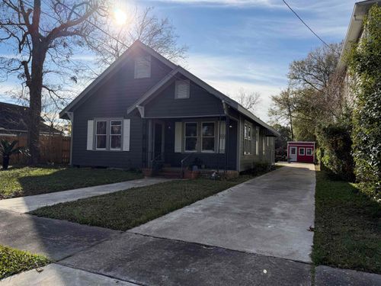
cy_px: 143
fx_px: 264
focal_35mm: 24
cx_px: 190
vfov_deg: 56.8
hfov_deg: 71.6
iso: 80
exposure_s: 1/6173
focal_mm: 6.76
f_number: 1.78
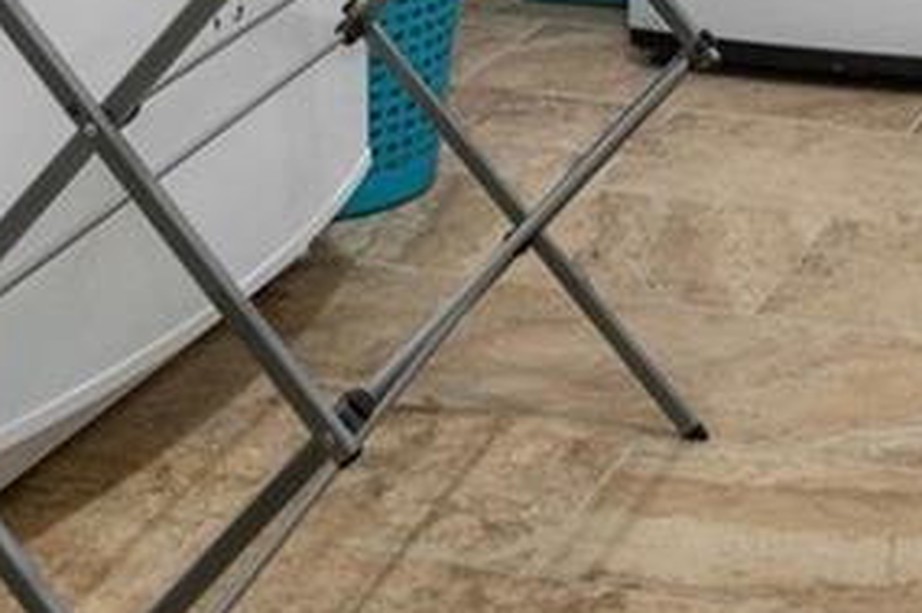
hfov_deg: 18.5
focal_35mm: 110
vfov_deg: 11.0
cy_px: -707
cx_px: 698
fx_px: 2811
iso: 160
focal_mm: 13
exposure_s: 1
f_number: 8
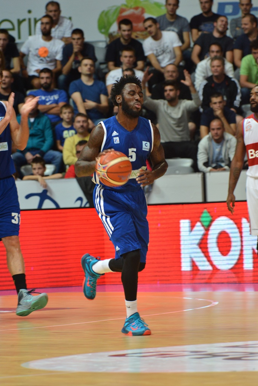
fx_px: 3220
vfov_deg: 6.9
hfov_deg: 4.6
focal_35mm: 300
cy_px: 193
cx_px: 129
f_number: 8
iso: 2500
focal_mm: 300
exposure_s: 1/250
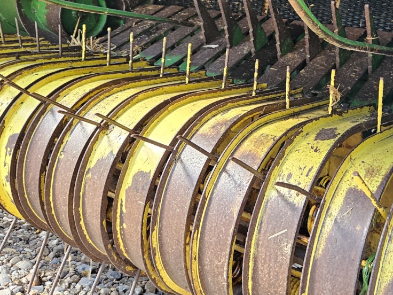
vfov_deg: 30.5
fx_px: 511
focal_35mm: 45
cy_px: 18
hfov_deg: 41.1
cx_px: 284
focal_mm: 5.4
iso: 200
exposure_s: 1/100
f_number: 1.8
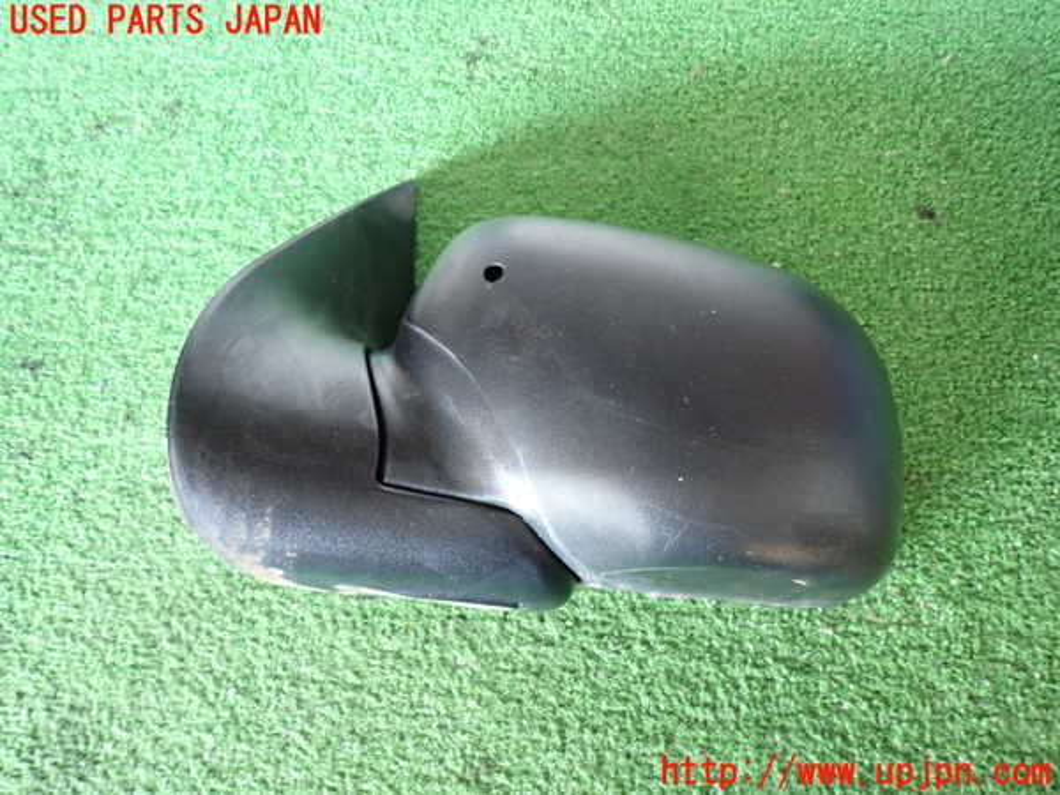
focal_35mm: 25
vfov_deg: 54.9
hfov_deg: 69.4
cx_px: 530
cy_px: 398
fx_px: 766
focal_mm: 4.5
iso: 250
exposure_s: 1/30
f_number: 2
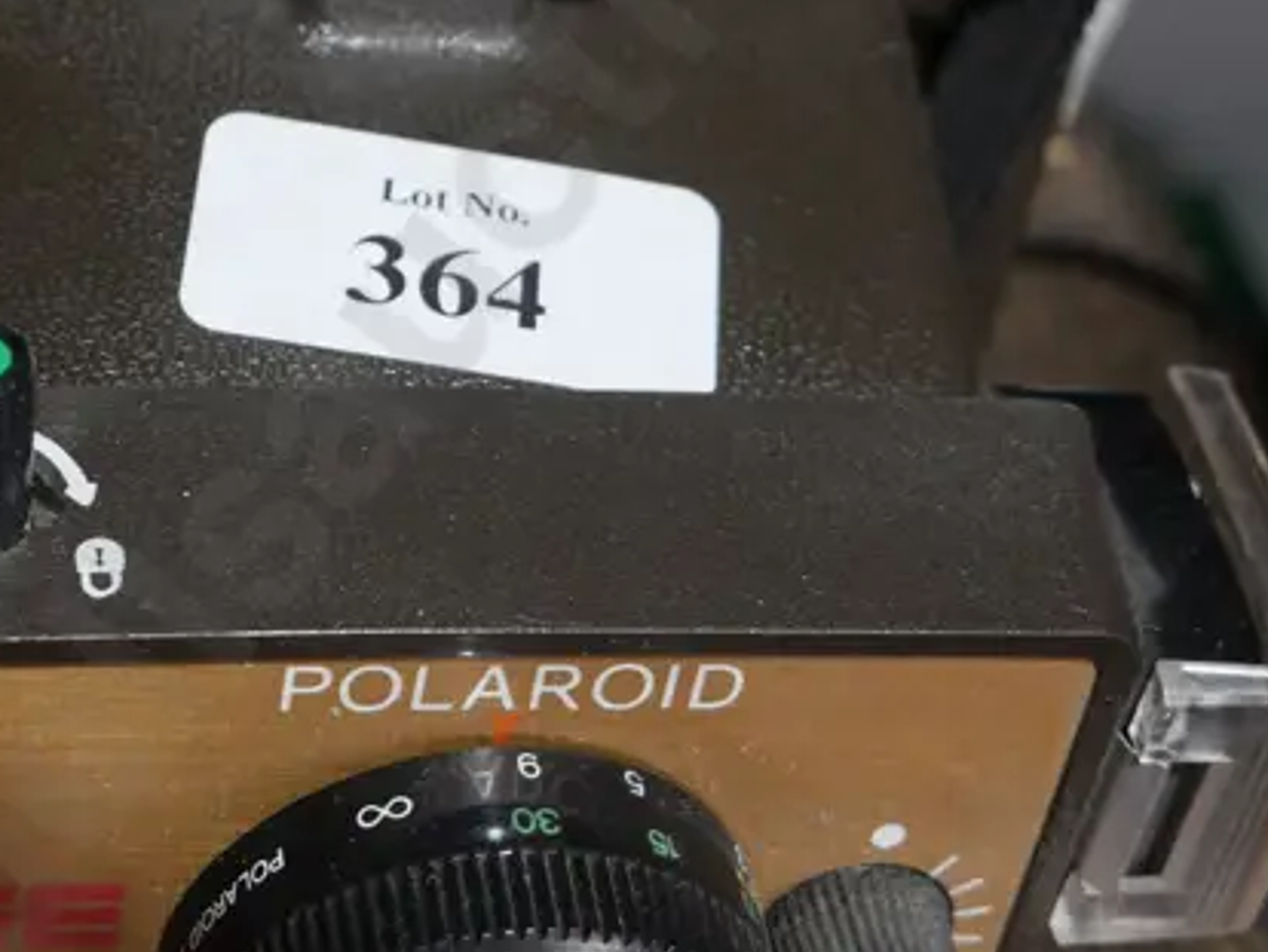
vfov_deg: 16.6
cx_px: 446
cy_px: 279
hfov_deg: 21.9
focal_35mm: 89
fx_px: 3262
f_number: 4
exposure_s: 1/60
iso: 400
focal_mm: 18
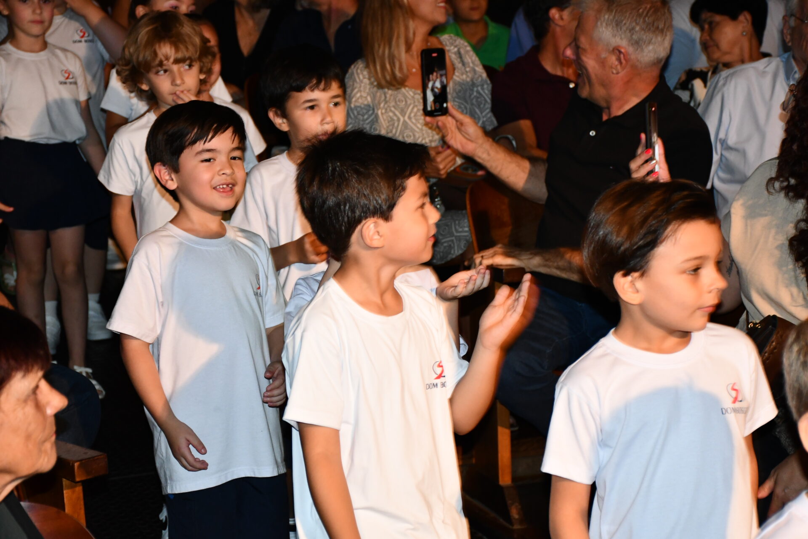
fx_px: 1885
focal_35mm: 84
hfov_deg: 24.2
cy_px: 270
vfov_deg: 16.3
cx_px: 404
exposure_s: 1/60
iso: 2000
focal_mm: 56
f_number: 4.8
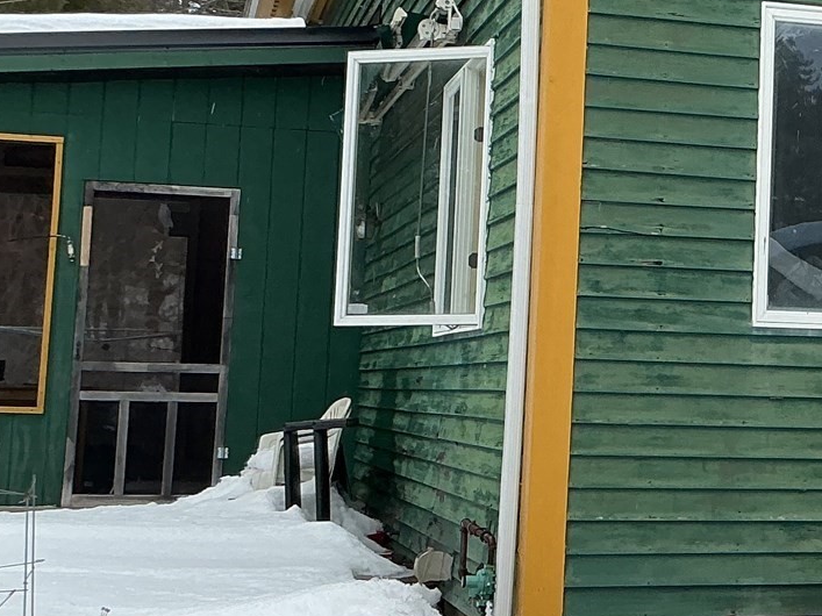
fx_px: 1994
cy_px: 223
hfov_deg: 22.0
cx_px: 916
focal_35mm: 84
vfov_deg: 17.5
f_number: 1.8
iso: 25
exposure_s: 1/534
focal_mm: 3
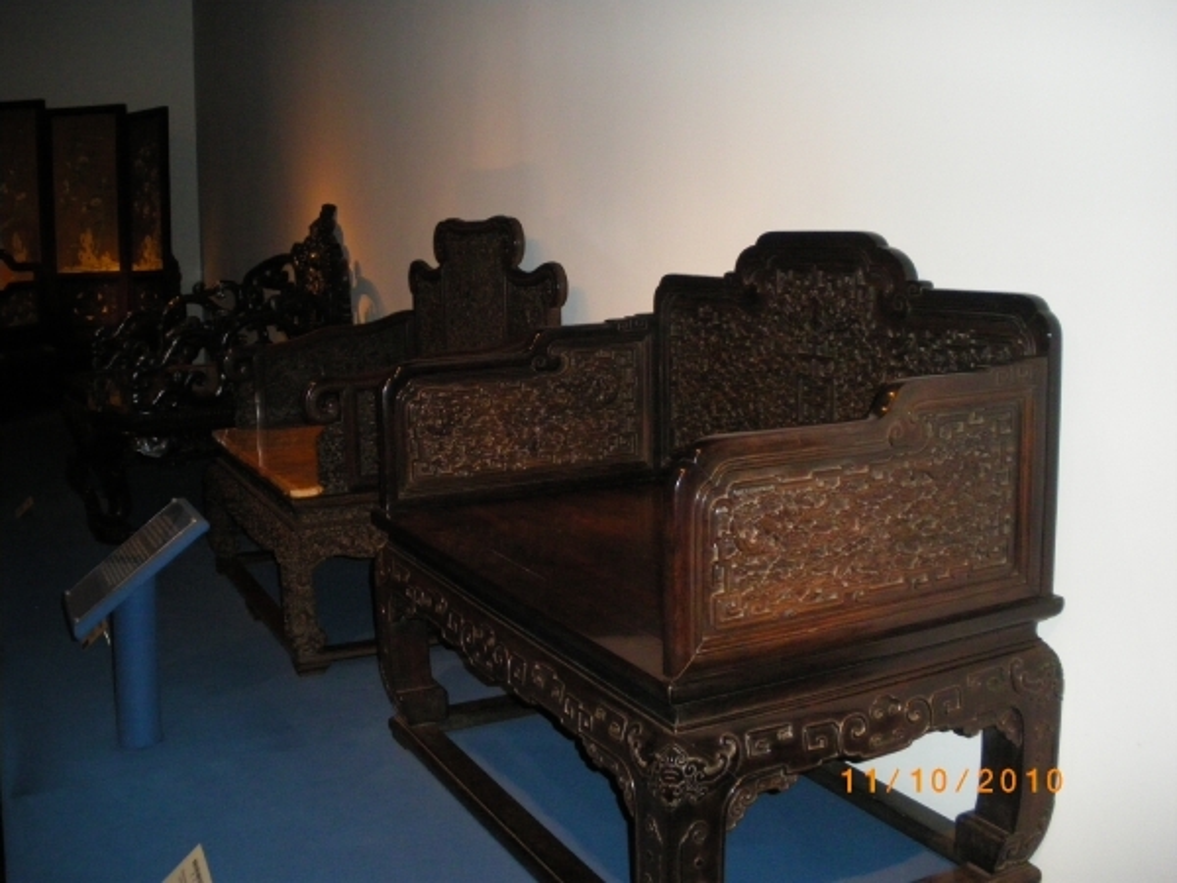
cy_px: 442
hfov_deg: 51.4
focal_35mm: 36
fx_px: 1224
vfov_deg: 39.7
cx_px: 588
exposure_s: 1/50
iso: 400
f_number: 3.5
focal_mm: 6.3
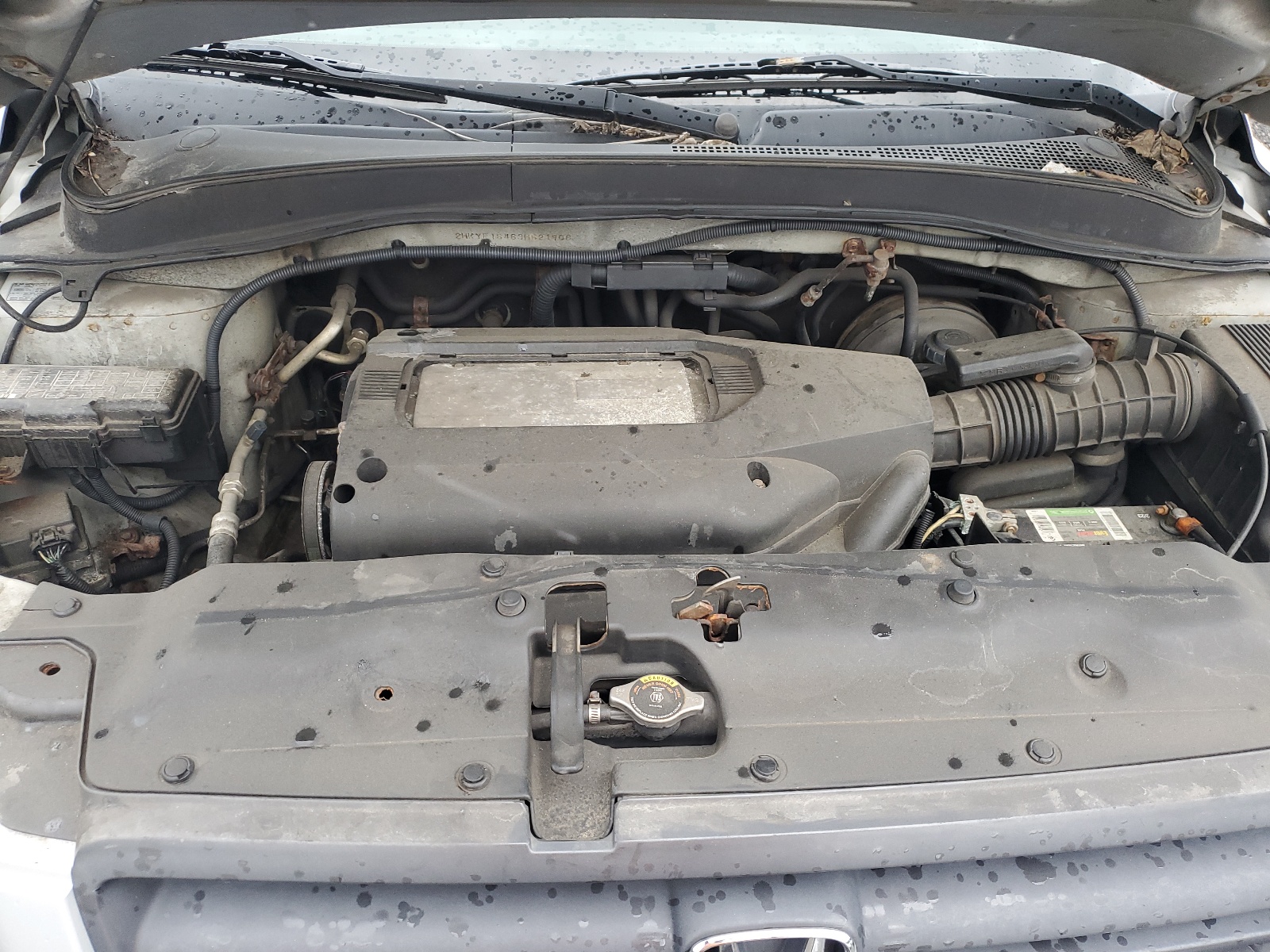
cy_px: 476
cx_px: 635
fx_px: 954
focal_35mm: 26
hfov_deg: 67.3
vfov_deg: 53.1
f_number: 1.5
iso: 91
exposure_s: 1/120
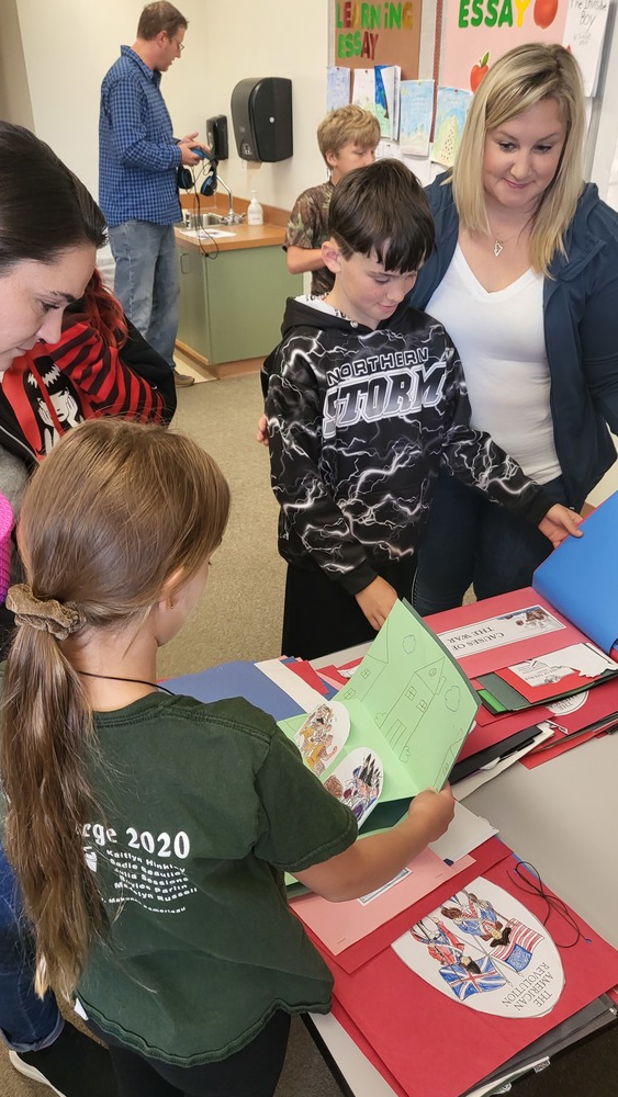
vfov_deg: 66.1
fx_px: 844
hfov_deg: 40.2
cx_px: 278
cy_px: 544
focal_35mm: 29
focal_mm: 4.25
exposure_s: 1/60
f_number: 1.8
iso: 200
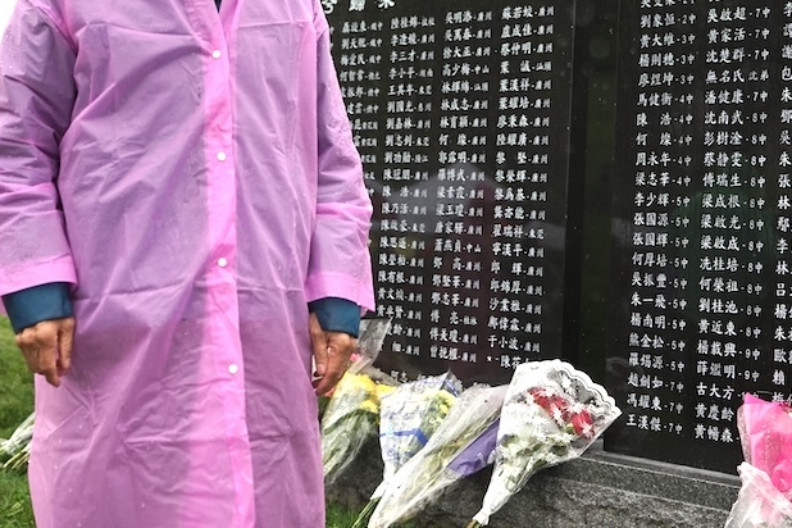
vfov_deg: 19.8
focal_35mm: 68
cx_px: 465
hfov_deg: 29.6
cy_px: 109
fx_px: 1496
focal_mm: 35
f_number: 2.8
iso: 640
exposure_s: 1/3200
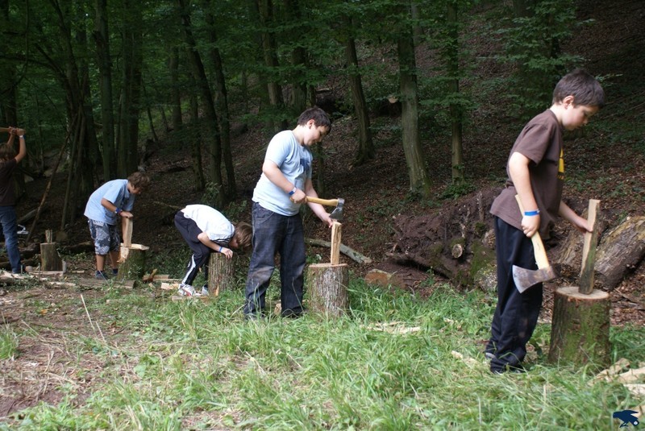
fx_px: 699
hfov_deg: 49.5
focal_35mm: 39
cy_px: 216
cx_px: 322
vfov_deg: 34.3
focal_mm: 26
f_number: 4.5
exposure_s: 1/125
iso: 125
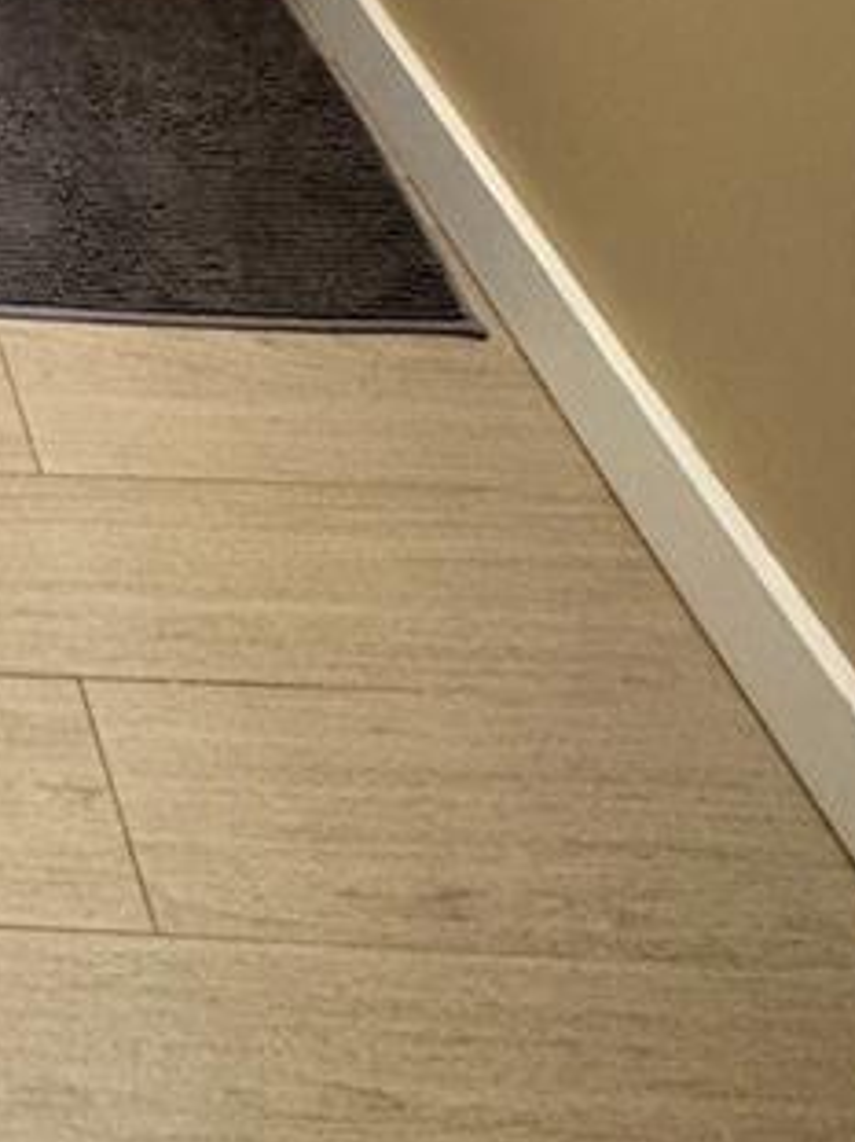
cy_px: -848
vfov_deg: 22.7
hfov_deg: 20.0
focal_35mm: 54
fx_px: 1780
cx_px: -668
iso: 200
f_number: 2.2
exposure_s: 1/60
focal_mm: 2.22
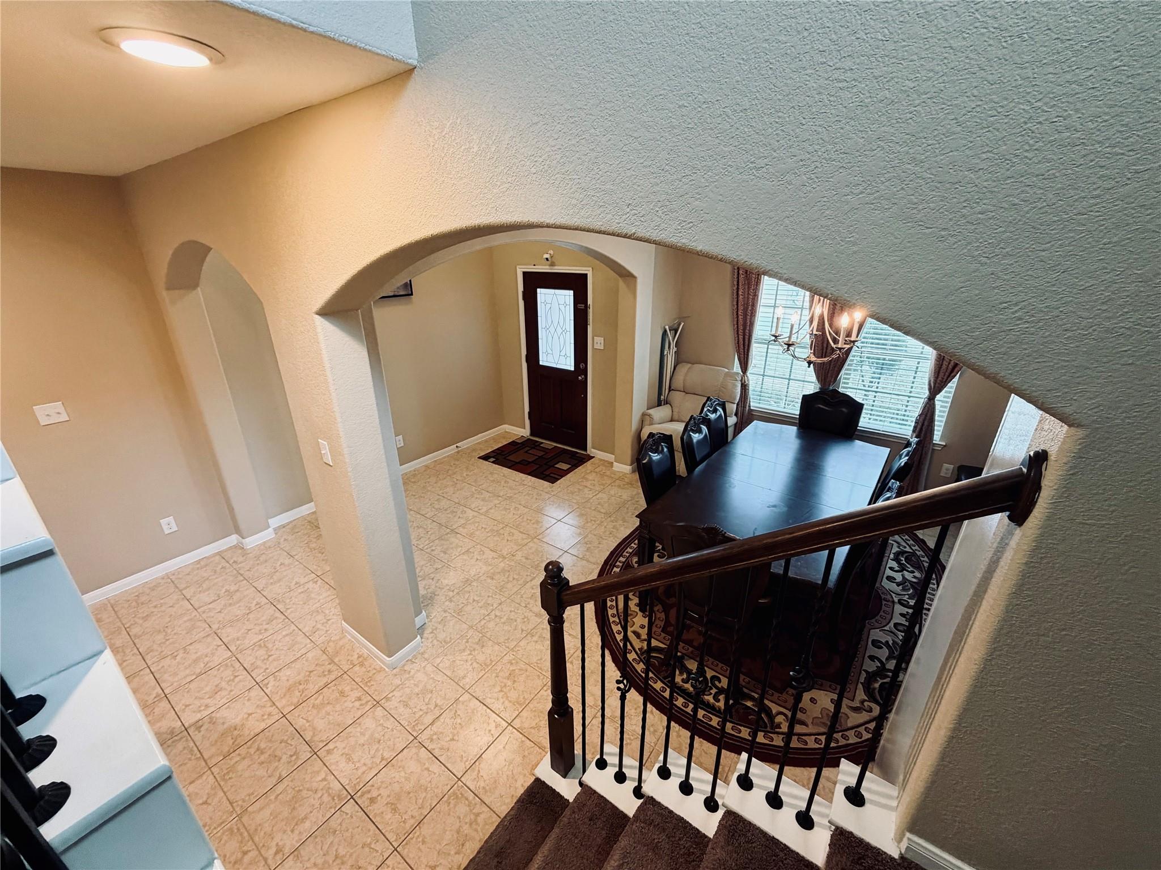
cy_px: 435
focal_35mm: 14
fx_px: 470
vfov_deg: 85.7
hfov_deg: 102.1
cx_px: 580
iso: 320
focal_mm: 2.22
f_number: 2.2
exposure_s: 1/60
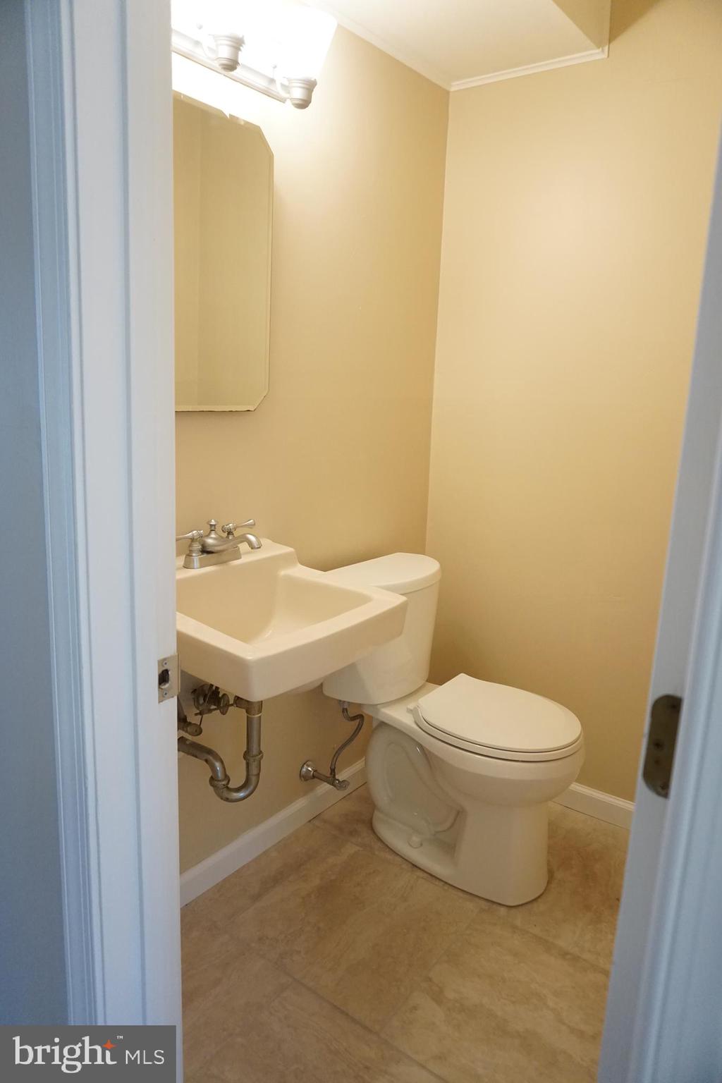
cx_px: 361
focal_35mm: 24
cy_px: 542
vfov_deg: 73.7
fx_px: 722
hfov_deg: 53.1
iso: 1600
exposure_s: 1/160
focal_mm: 16
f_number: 3.5
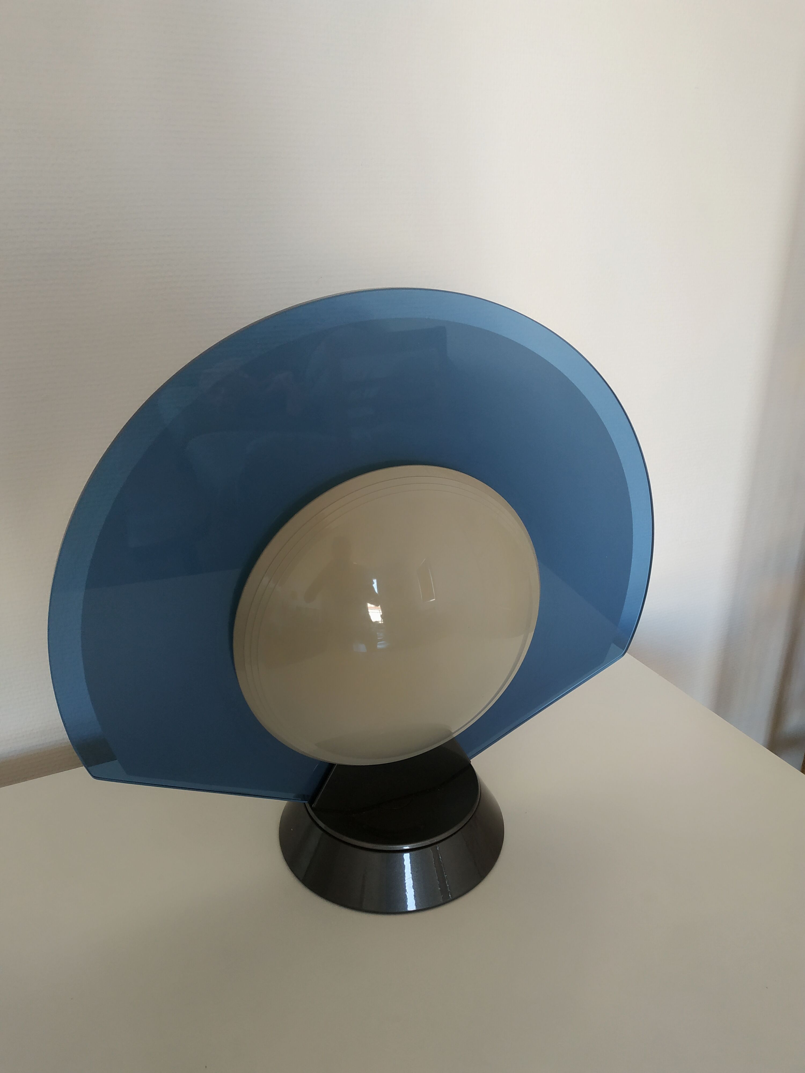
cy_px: 536
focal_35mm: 24
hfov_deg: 56.8
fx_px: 744
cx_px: 402
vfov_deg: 71.6
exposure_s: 1/50
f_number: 1.9
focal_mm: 3.94
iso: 200
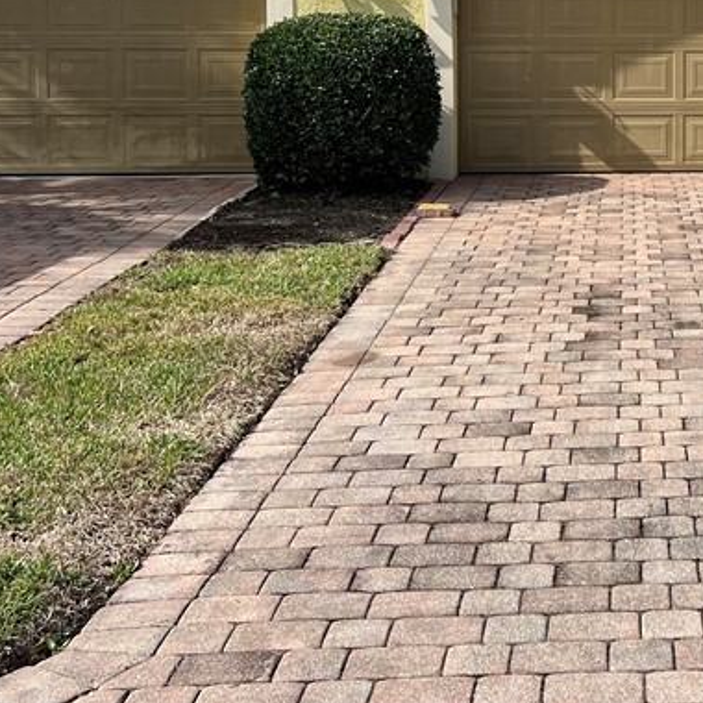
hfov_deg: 26.3
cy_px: 68
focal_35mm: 62
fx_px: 1425
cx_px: 697
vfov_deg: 26.8
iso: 50
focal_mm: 5.7
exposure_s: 1/4115
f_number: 1.5
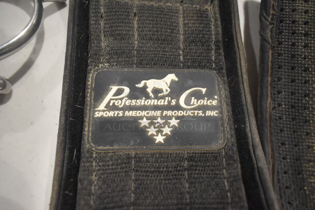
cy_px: 105
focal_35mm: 27
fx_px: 236
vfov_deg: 48.0
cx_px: 158
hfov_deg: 67.3
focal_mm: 18
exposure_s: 1/60
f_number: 4
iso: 1250
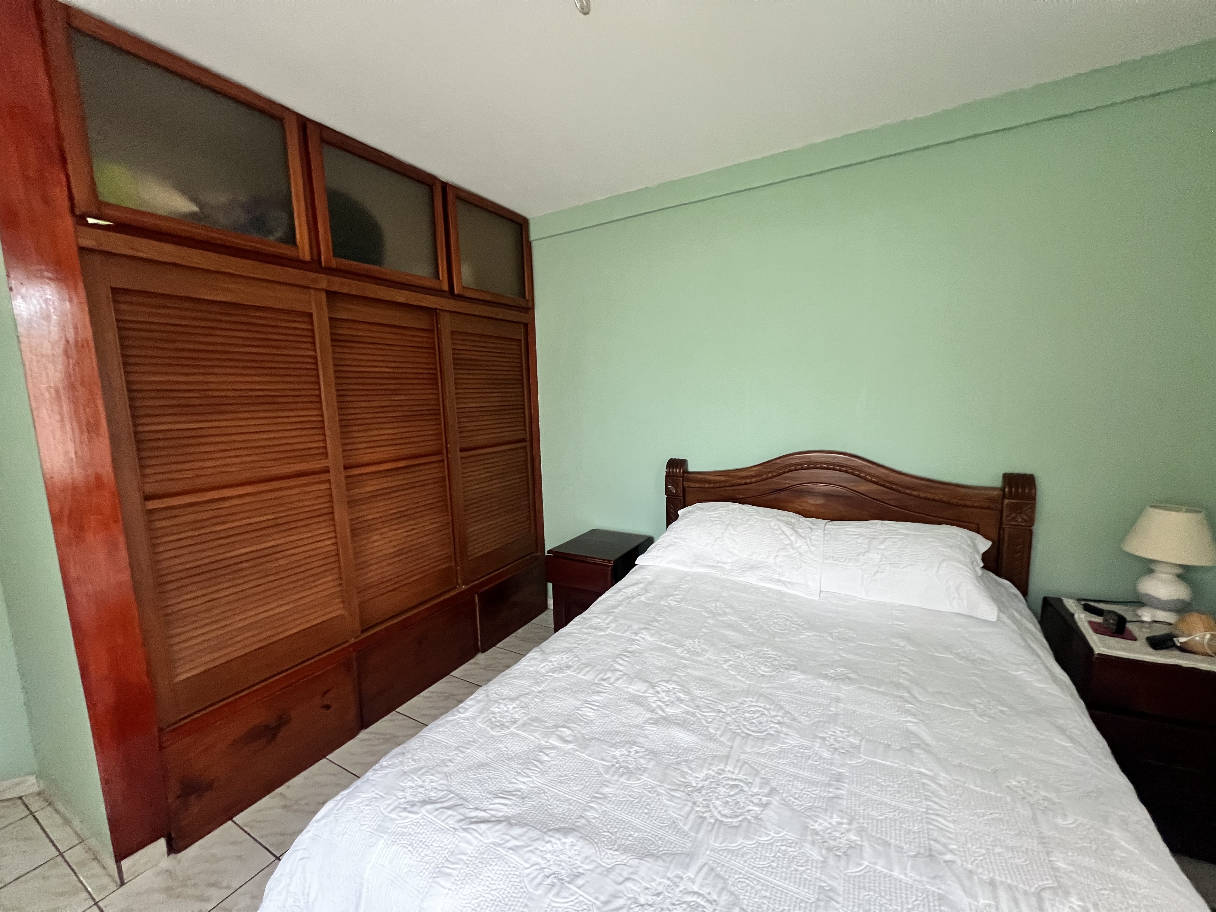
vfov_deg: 89.9
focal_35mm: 13
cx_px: 608
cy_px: 456
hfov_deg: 106.2
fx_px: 457
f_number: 1.8
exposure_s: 1/60
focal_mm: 1.57
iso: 640
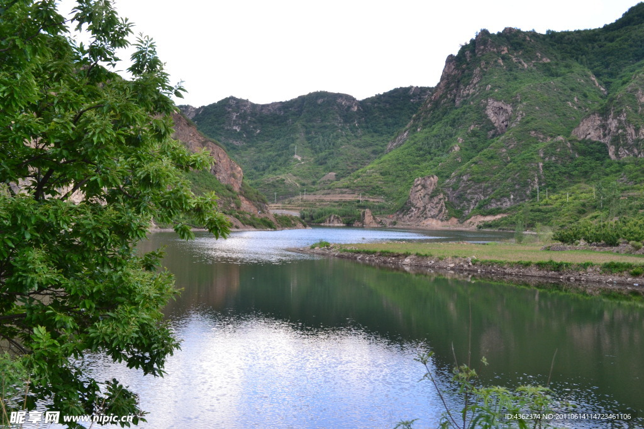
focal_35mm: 39
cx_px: 322
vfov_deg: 34.2
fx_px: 698
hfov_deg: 49.5
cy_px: 214
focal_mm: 26
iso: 400
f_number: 9
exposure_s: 1/125
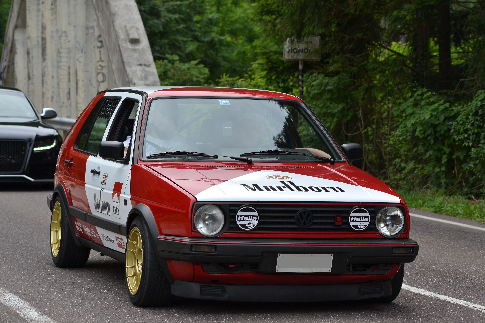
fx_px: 1738
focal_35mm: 129
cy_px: 162
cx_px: 242
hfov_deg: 15.9
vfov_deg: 10.6
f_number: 5.6
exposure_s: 1/1600
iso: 400
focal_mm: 86
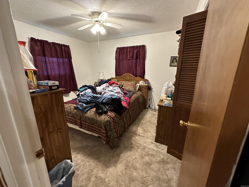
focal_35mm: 14
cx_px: 124
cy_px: 94
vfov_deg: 85.7
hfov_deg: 102.1
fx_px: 101
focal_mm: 2.22
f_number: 2.2
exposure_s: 1/60
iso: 640
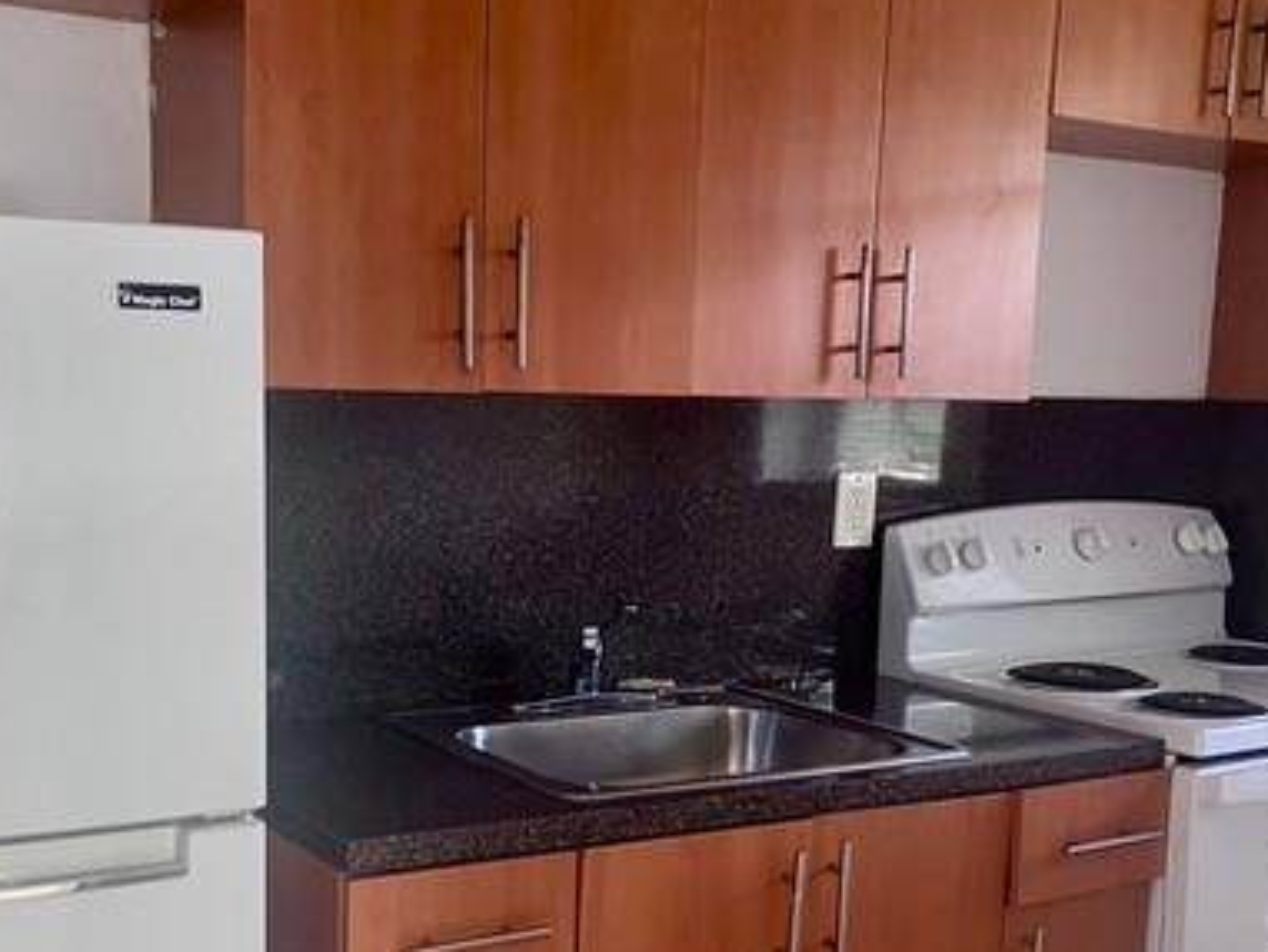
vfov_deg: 30.5
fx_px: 1722
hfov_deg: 40.3
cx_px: 546
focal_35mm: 47
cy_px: 676
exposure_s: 1/60
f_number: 1.8
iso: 160
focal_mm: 3.99
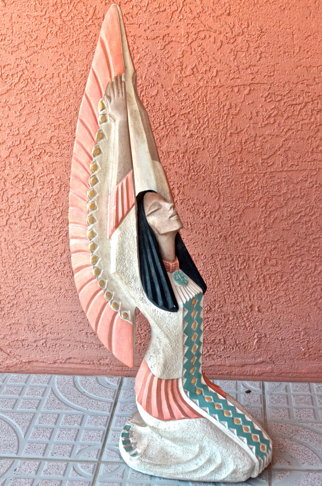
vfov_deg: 35.1
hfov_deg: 23.7
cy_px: 243
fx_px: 768
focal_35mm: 57
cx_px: 161
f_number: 5.6
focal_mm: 38
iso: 800
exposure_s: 1/400
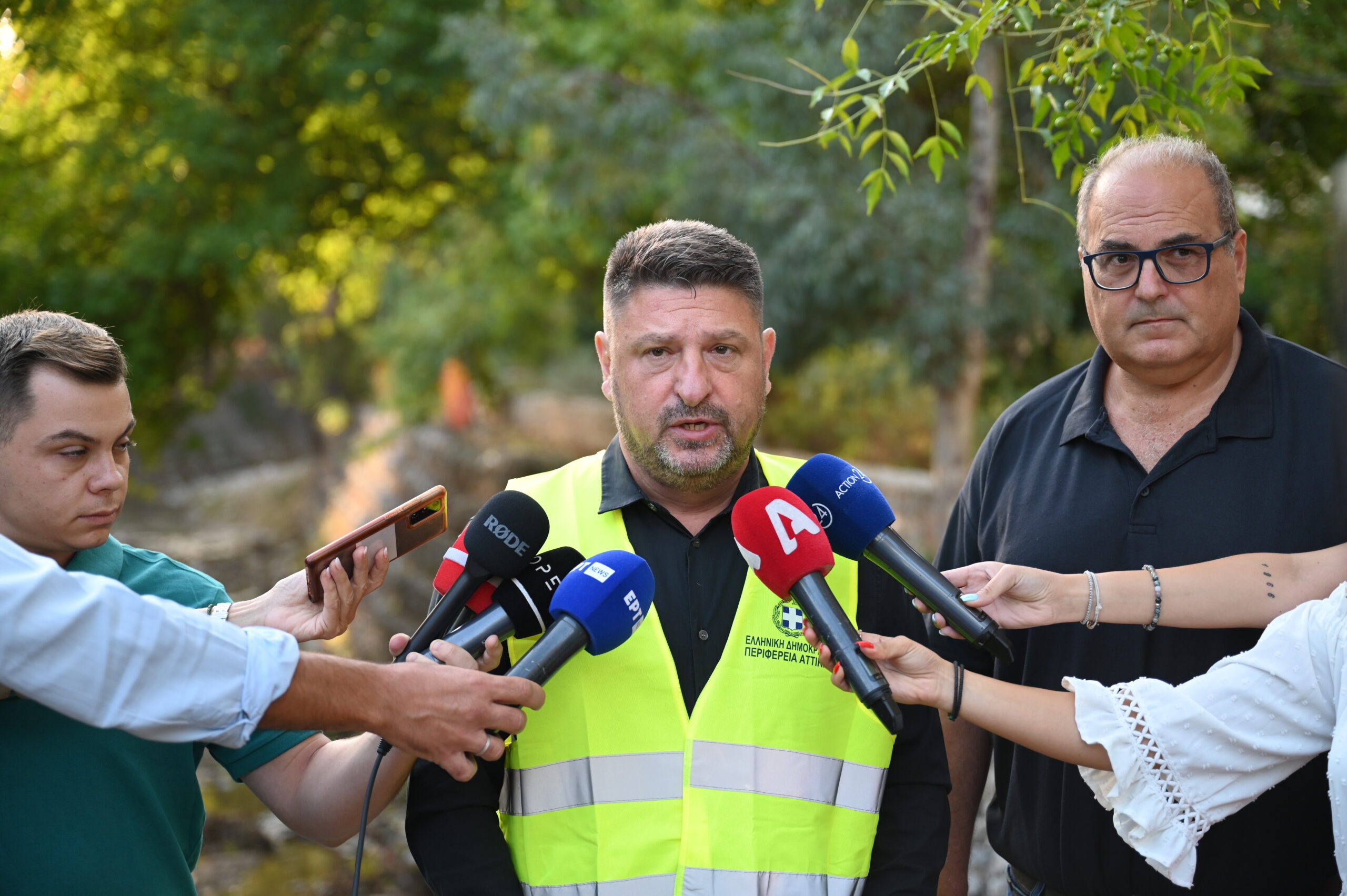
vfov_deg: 22.6
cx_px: 674
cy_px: 448
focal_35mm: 60
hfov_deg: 33.4
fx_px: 2243
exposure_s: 1/250
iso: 400
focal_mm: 60
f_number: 2.8
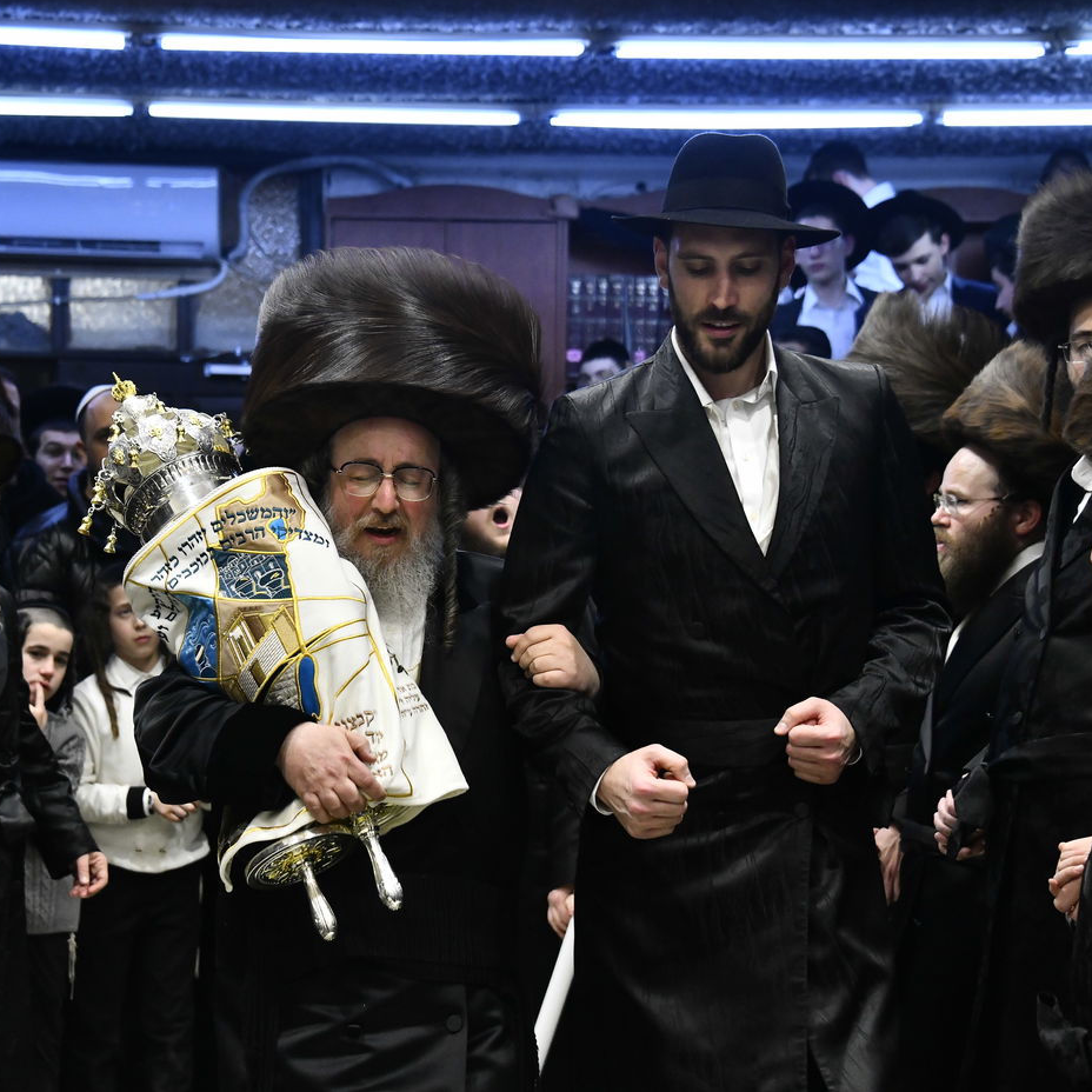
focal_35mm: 100
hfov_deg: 17.4
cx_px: 401
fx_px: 3569
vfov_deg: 17.4
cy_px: 544
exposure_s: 1/500
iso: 2000
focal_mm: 78
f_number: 5.6
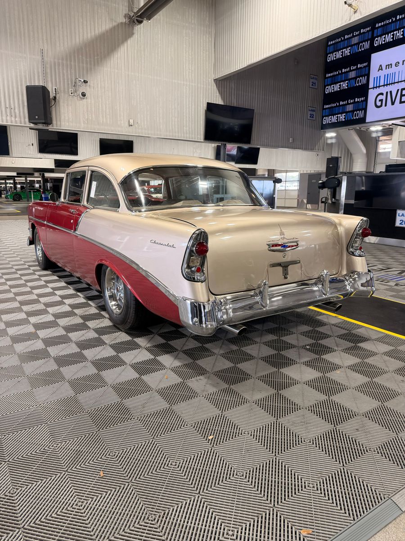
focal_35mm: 24
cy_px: 270
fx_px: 374
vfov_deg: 71.6
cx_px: 202
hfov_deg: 56.8
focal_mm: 6.76
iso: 160
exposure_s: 1/121
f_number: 1.78
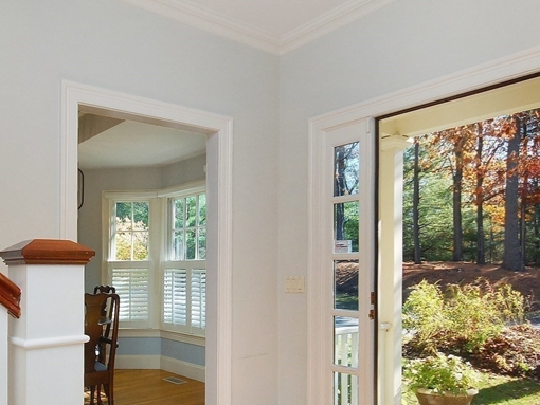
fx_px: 453
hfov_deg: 60.6
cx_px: 194
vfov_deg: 46.9
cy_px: 291
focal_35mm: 29
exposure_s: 1/400
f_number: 5.6
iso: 400
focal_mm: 10
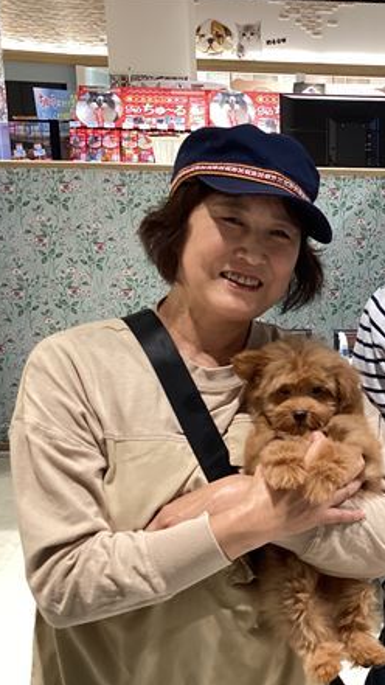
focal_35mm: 46
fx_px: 835
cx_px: 383
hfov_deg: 24.8
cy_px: 343
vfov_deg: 44.6
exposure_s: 1/60
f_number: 2.4
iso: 125
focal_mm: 3.3
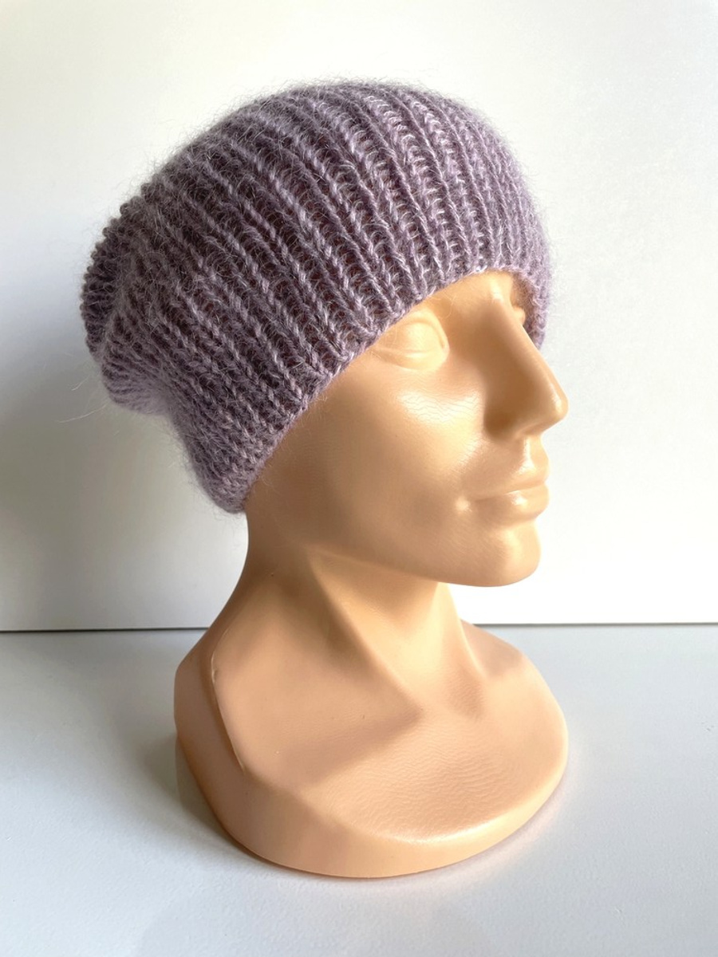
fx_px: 719
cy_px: 478
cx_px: 359
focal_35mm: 26
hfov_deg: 53.1
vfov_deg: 67.3
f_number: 1.6
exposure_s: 1/121
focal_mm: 4.2
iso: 80
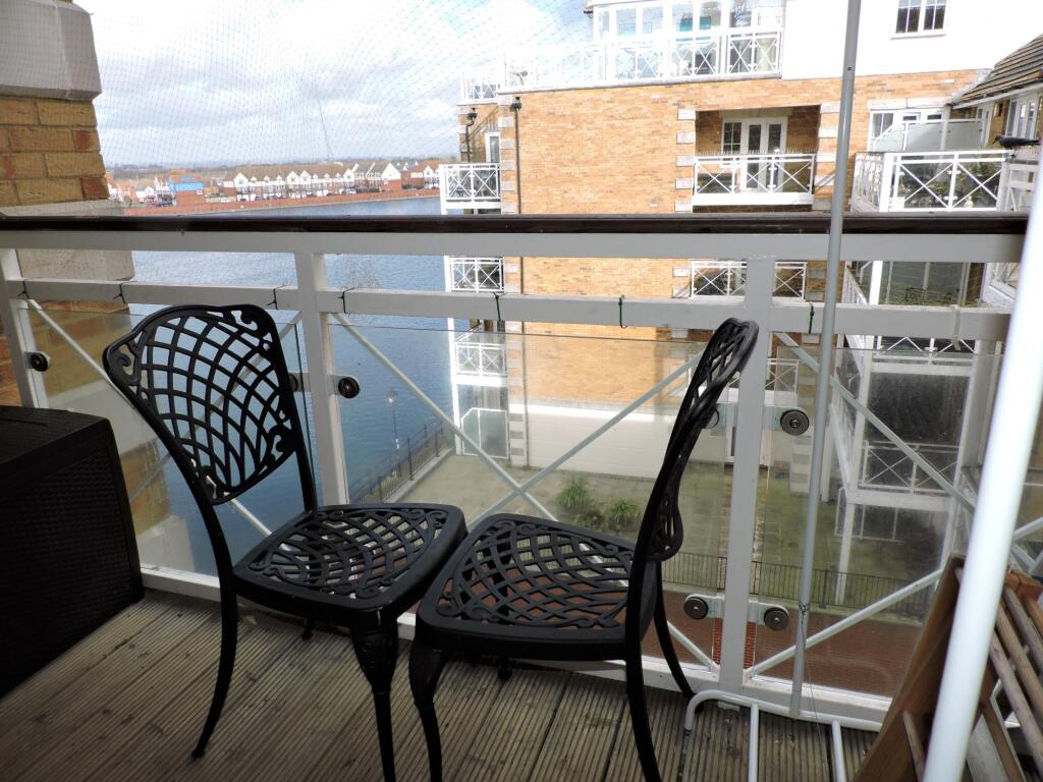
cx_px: 522
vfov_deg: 56.8
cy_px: 391
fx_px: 723
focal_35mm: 24
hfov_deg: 71.6
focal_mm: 4.3
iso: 100
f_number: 3
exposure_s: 1/640
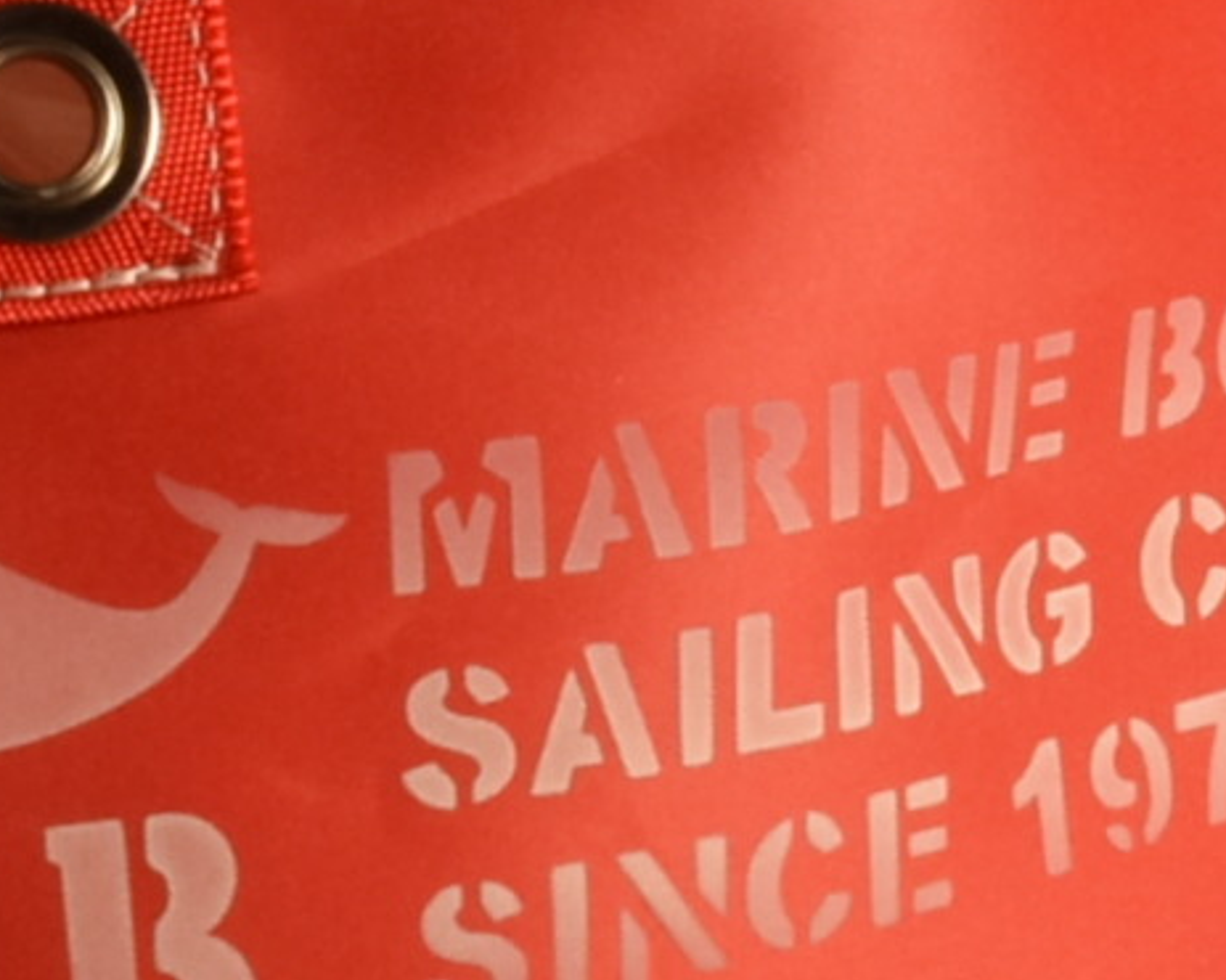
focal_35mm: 273
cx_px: 810
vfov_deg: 5.7
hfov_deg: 7.1
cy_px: -60
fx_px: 9887
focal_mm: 35
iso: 400
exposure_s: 1/6
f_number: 29
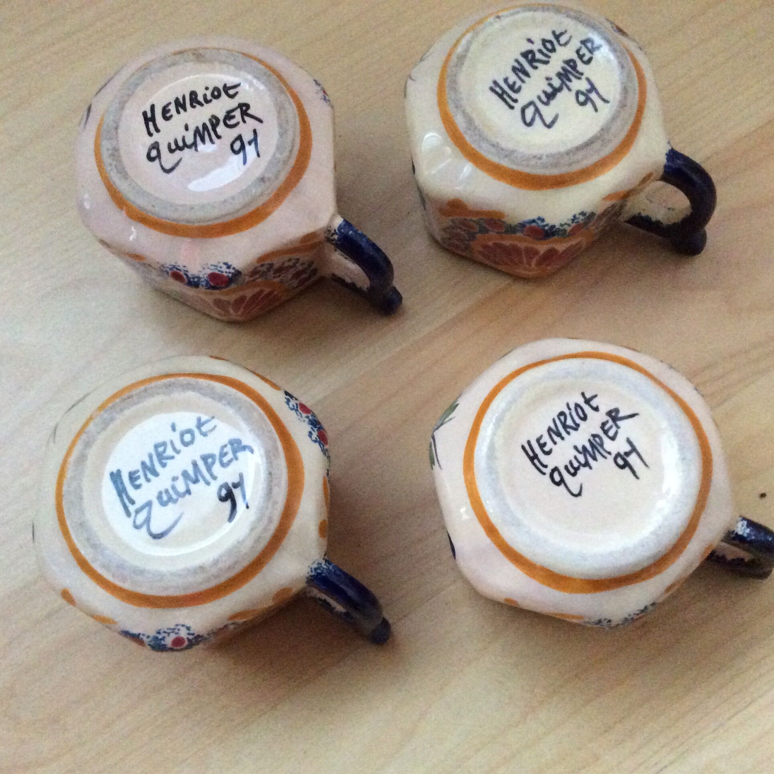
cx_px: 385
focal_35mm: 38
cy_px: 388
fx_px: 961
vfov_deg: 43.9
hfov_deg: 43.9
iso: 400
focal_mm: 3.3
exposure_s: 1/17
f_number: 2.4
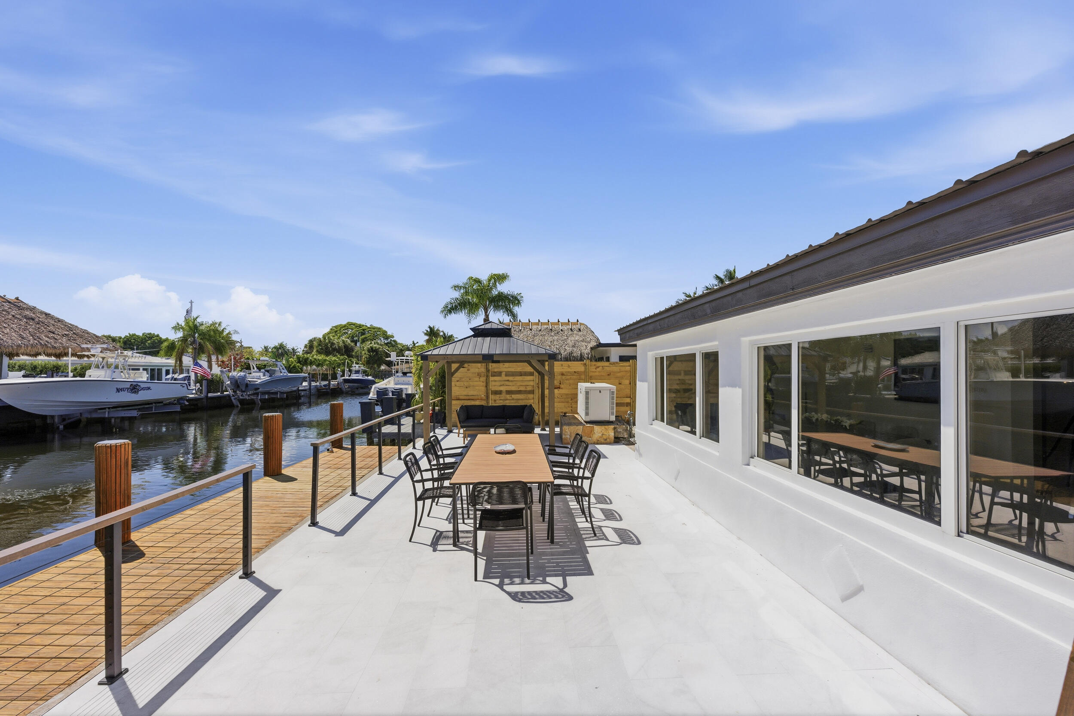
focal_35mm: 14
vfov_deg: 81.2
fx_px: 418
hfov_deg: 104.3
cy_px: 358
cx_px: 537
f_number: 8
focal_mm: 14
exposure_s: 1/16000
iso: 125
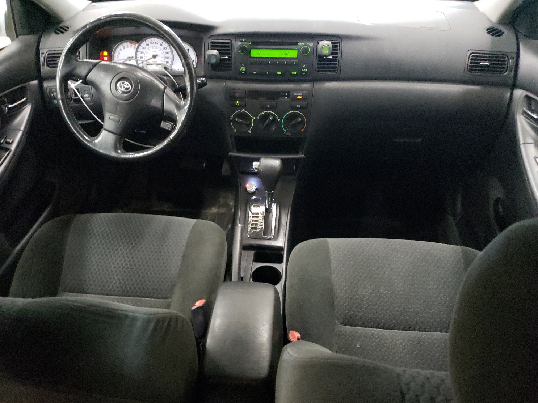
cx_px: 262
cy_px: 210
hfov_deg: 63.4
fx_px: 435
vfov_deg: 49.7
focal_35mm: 28
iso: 766
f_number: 1.5
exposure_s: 1/24
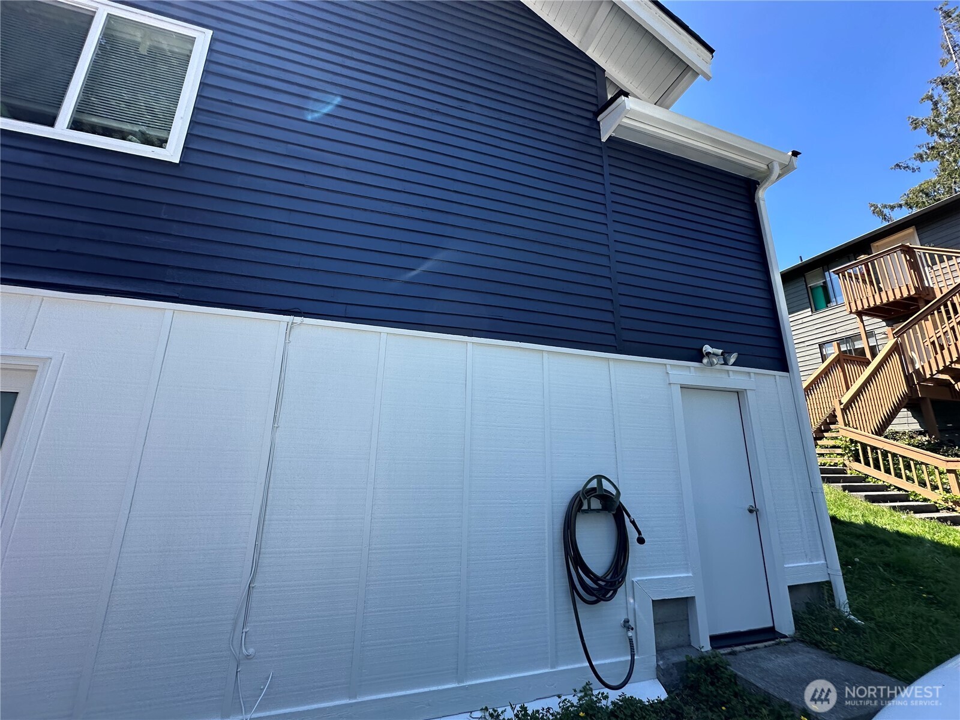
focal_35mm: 14
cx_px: 480
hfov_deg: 102.1
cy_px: 360
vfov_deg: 85.7
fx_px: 388
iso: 40
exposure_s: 1/572
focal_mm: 2.22
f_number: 2.2
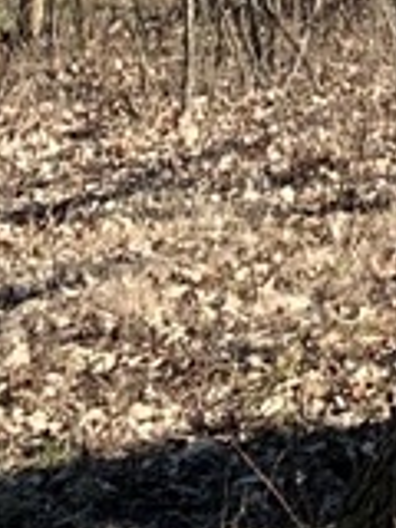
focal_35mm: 166
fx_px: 2532
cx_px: 865
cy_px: -1089
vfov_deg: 9.3
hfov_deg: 8.4
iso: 25
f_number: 1.8
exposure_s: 1/802
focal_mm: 4.25
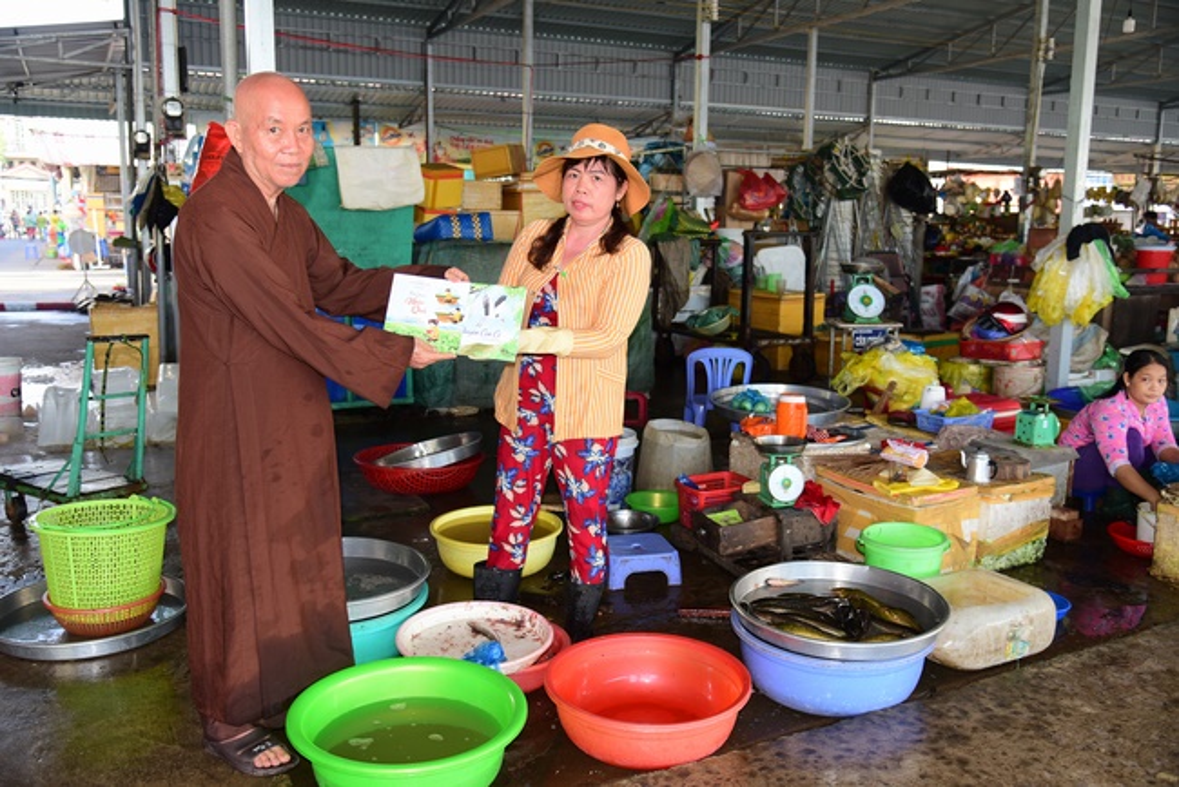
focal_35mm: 31
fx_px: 1016
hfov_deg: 60.3
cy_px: 394
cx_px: 590
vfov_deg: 42.4
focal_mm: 31
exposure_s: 1/80
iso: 320
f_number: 4
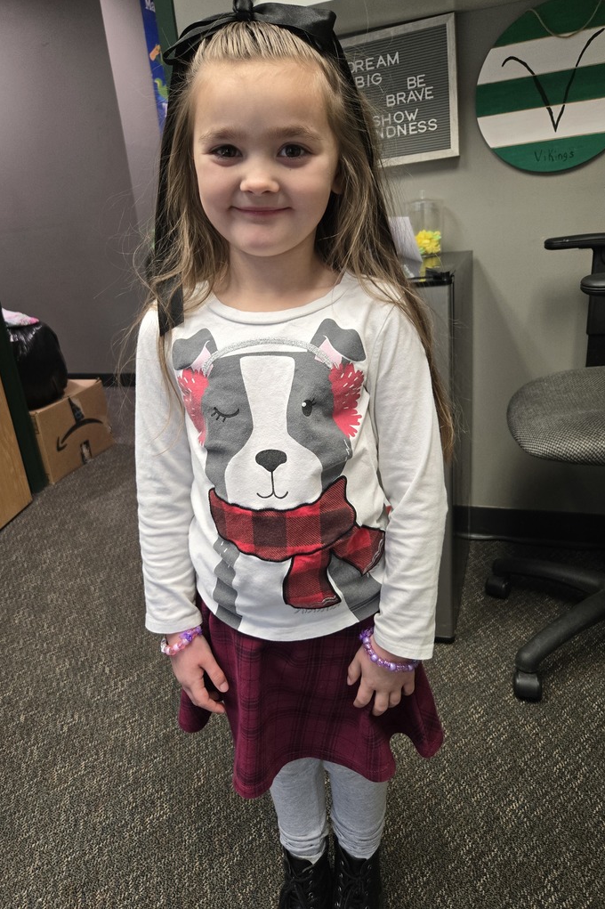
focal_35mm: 24
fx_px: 605
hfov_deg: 53.0
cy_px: 454
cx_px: 270
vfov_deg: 73.8
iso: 250
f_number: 1.8
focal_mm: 5.4
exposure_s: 1/120
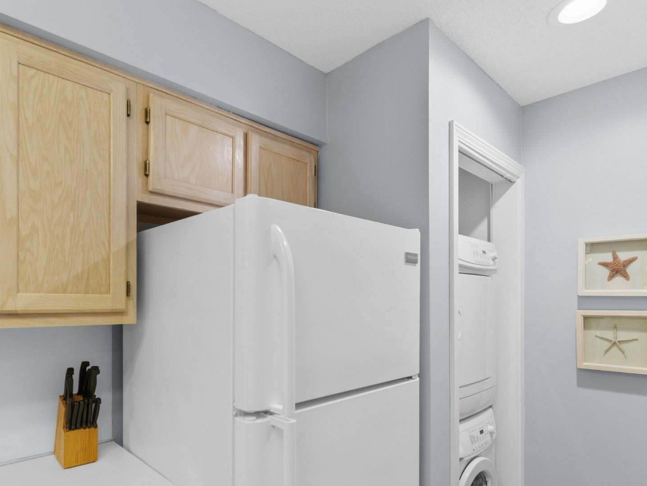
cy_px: 289
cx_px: 270
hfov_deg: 81.1
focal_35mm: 20
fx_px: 374
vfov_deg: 65.4
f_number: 4.5
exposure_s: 1/4
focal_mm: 10
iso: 100
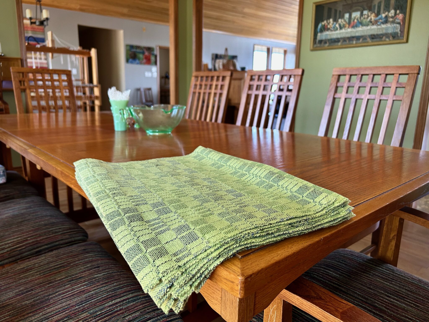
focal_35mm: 26
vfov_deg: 53.1
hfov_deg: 67.3
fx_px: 322
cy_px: 161
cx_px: 214
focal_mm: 5.7
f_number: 1.5
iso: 125
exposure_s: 1/119
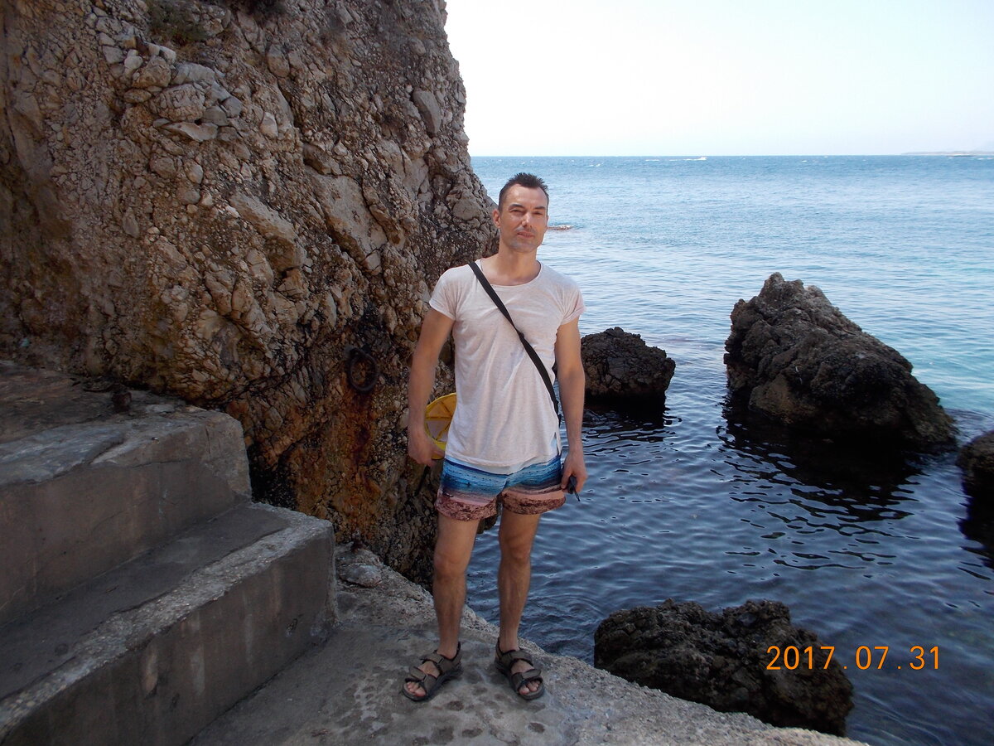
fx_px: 833
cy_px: 373
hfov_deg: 61.7
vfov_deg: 48.2
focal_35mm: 29
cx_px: 497
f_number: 3.3
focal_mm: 4.1
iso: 80
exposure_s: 1/320
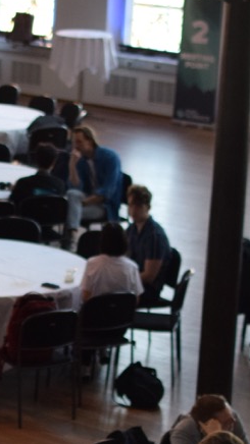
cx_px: -157
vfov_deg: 13.3
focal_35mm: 162
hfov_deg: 7.3
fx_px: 1905
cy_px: 322
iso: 800
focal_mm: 35
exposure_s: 1/800
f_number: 2
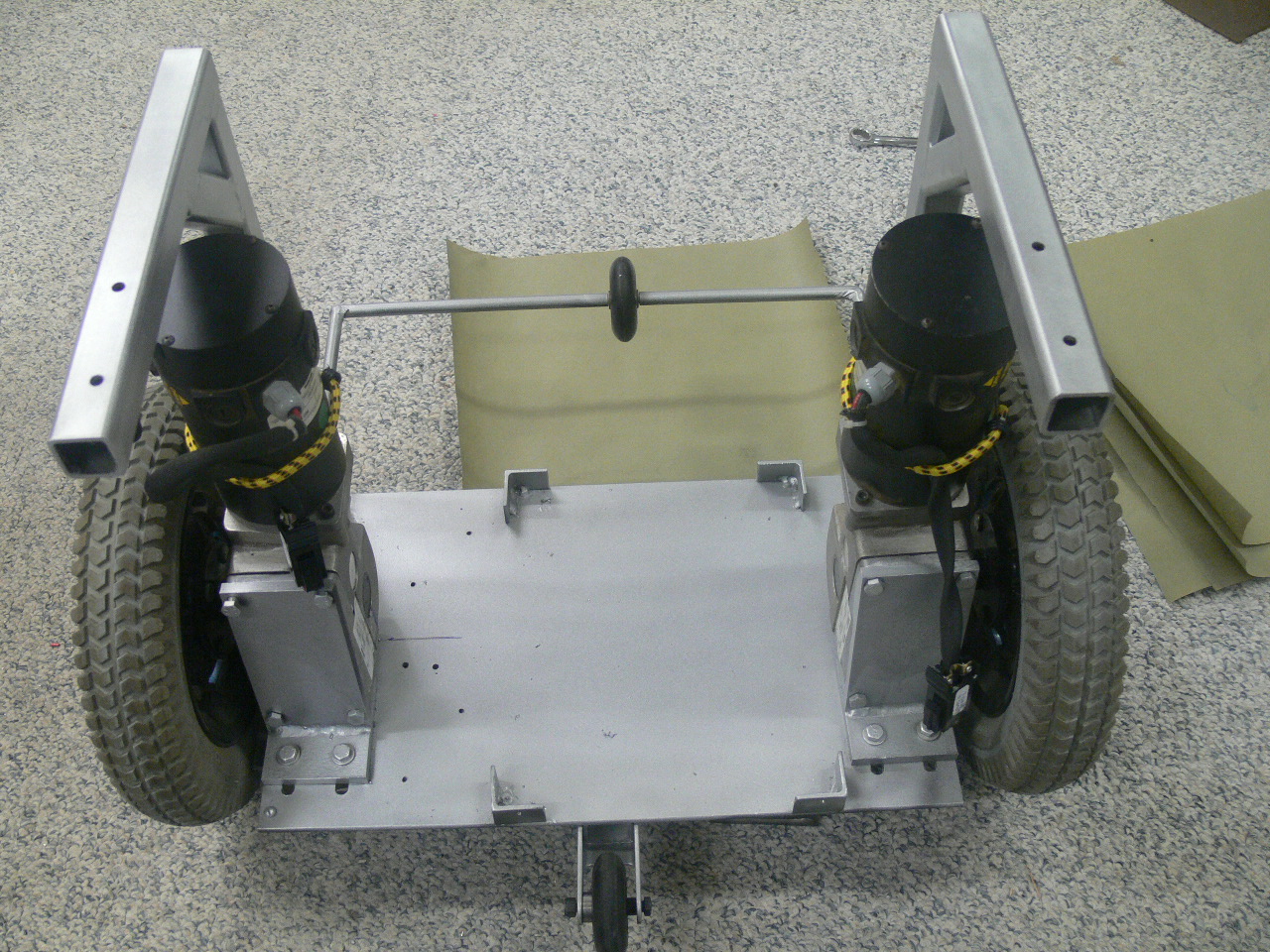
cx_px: 635
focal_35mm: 35
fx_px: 1284
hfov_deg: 52.6
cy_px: 476
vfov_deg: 40.7
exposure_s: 1/20
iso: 200
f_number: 2.8
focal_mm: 7.4
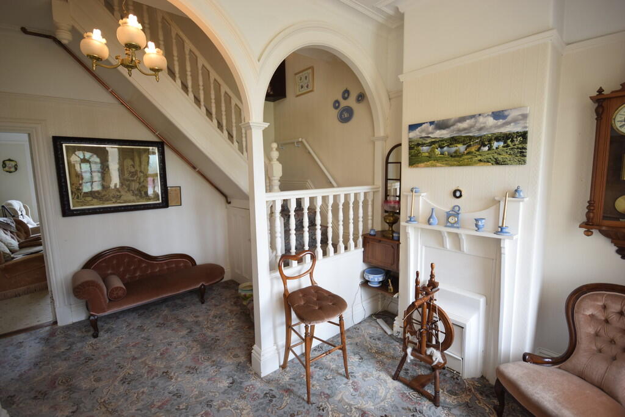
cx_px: 312
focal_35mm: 16
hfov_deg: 95.0
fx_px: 286
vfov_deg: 72.1
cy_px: 208
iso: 450
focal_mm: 11
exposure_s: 1/60
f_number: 4.2
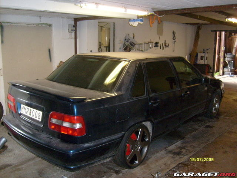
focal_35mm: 35
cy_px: 89
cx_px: 118
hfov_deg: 52.6
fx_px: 240
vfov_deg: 40.7
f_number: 2.8
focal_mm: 5.8
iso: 120
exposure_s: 1/45
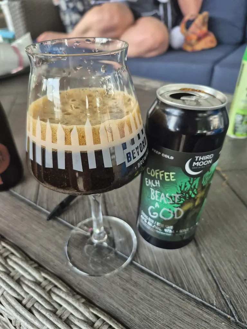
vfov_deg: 73.9
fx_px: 219
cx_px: 124
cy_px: 164
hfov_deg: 58.9
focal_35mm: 23
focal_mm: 5.4
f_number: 1.8
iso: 200
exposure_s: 1/120
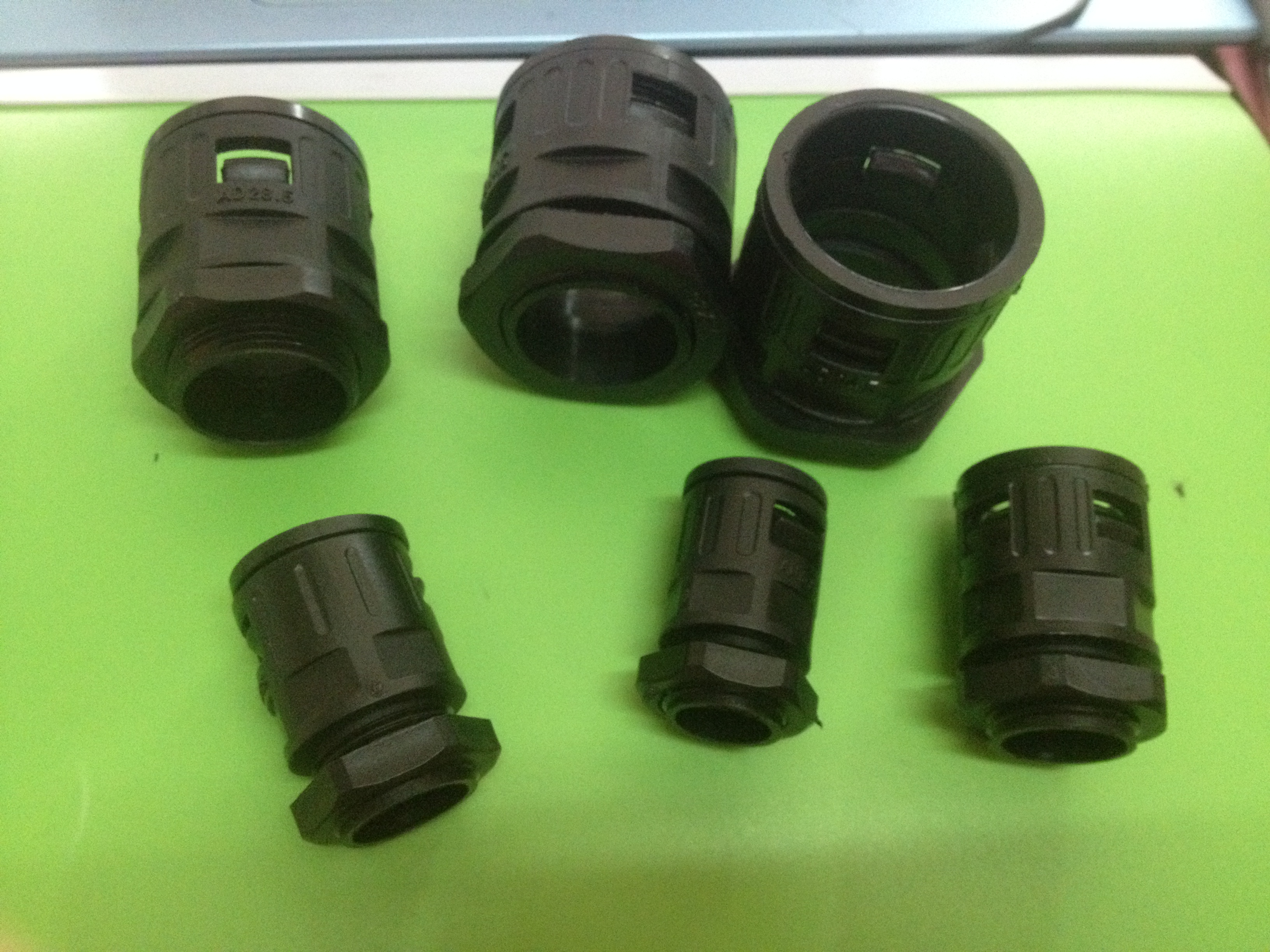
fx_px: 1284
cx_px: 635
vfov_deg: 40.7
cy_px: 476
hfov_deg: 52.6
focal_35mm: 35
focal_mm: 4.28
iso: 400
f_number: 2.4
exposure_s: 1/17
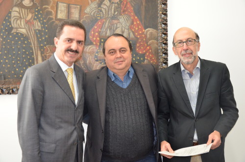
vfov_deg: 29.7
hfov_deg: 43.7
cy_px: 81
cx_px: 122
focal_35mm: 45
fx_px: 306
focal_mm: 30
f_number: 4.2
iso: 1400
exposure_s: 1/60
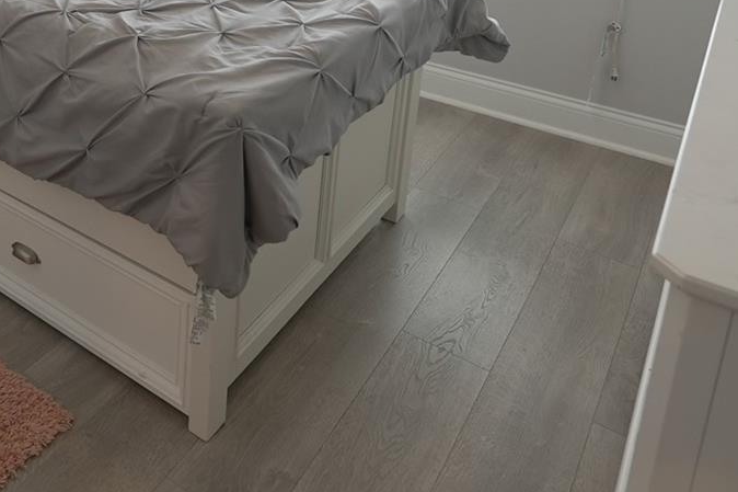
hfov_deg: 44.0
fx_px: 779
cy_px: -62
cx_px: 16
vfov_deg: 30.9
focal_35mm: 38
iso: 100
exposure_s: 1/40
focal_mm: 11
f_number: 2.2
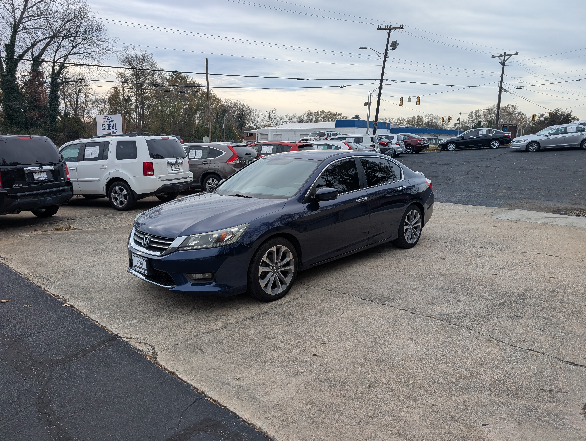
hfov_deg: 71.5
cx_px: 293
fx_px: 407
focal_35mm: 24
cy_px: 220
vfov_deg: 56.9
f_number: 1.68
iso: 20
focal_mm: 6.9
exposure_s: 1/630
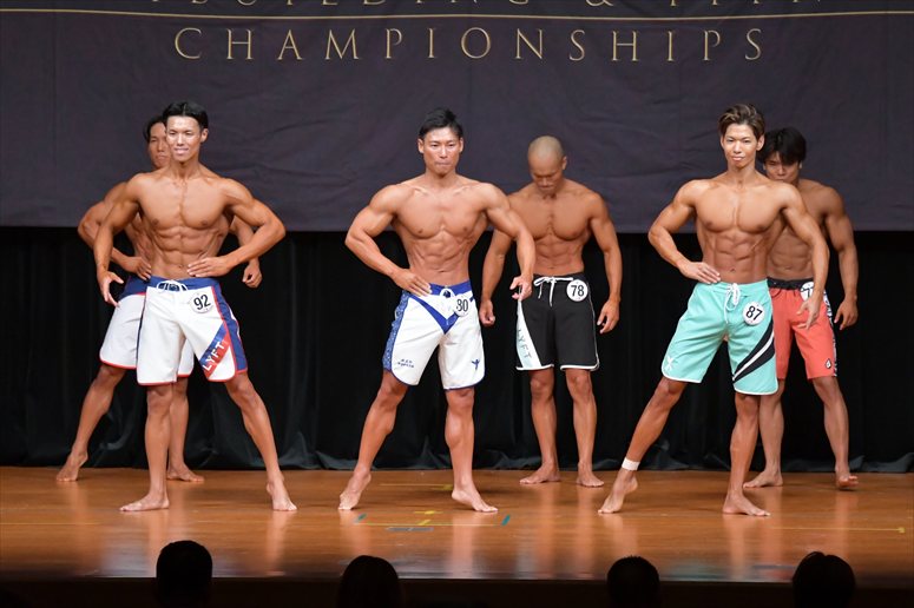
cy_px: 304
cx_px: 457
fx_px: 5507
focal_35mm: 217
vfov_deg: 6.3
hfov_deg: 9.5
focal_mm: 145
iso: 5000
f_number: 5.6
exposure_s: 1/400
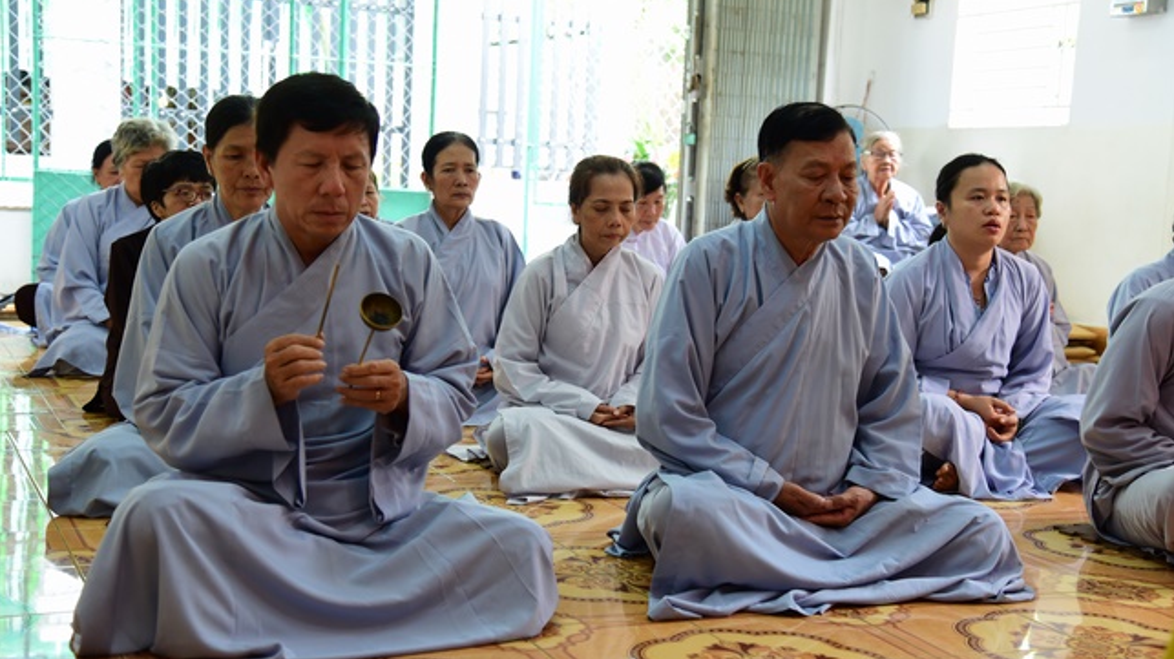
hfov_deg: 39.2
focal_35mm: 53
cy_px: 329
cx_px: 588
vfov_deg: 22.6
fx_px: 1649
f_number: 4
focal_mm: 50
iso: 1000
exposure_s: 1/60
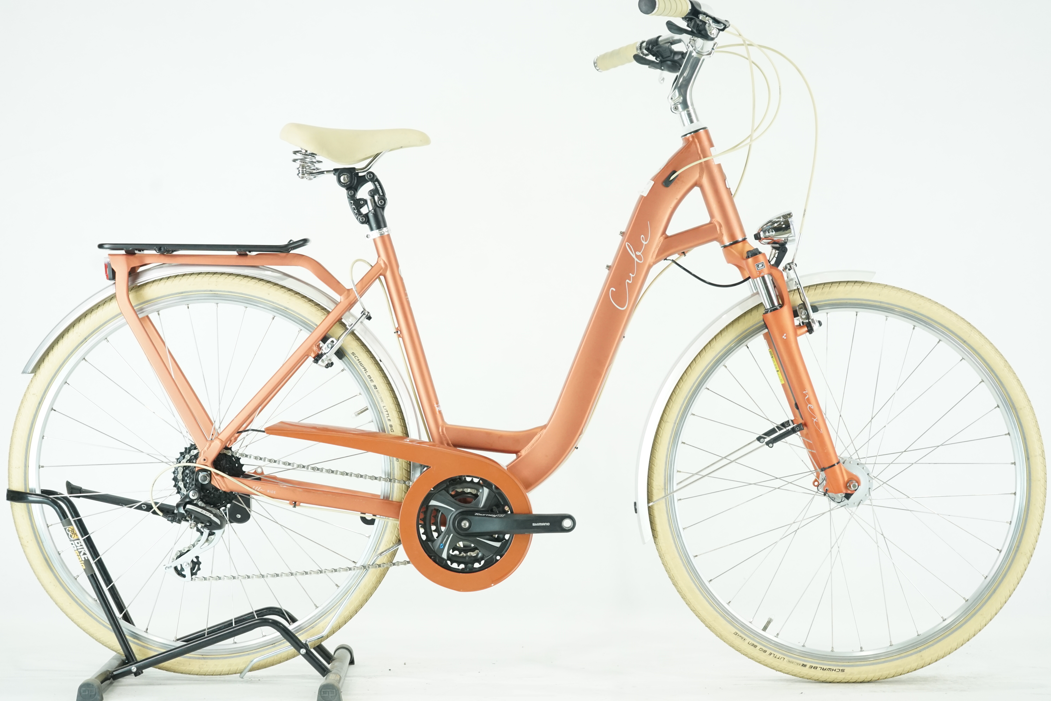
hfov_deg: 30.1
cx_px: 526
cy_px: 350
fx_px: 1956
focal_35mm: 67
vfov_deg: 20.3
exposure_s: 1/200
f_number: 5.6
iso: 2500
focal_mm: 67
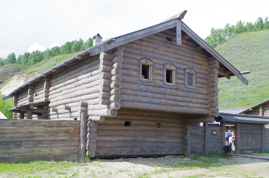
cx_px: 134
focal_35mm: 34
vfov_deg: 38.7
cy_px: 89
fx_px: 254
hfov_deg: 55.9
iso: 200
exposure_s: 1/180
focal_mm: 23.13
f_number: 7.1
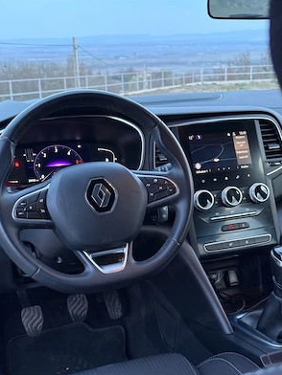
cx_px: 142
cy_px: 188
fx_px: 532
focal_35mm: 49
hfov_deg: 29.7
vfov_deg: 38.9
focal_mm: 6.76
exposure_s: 1/36
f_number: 1.78
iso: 320
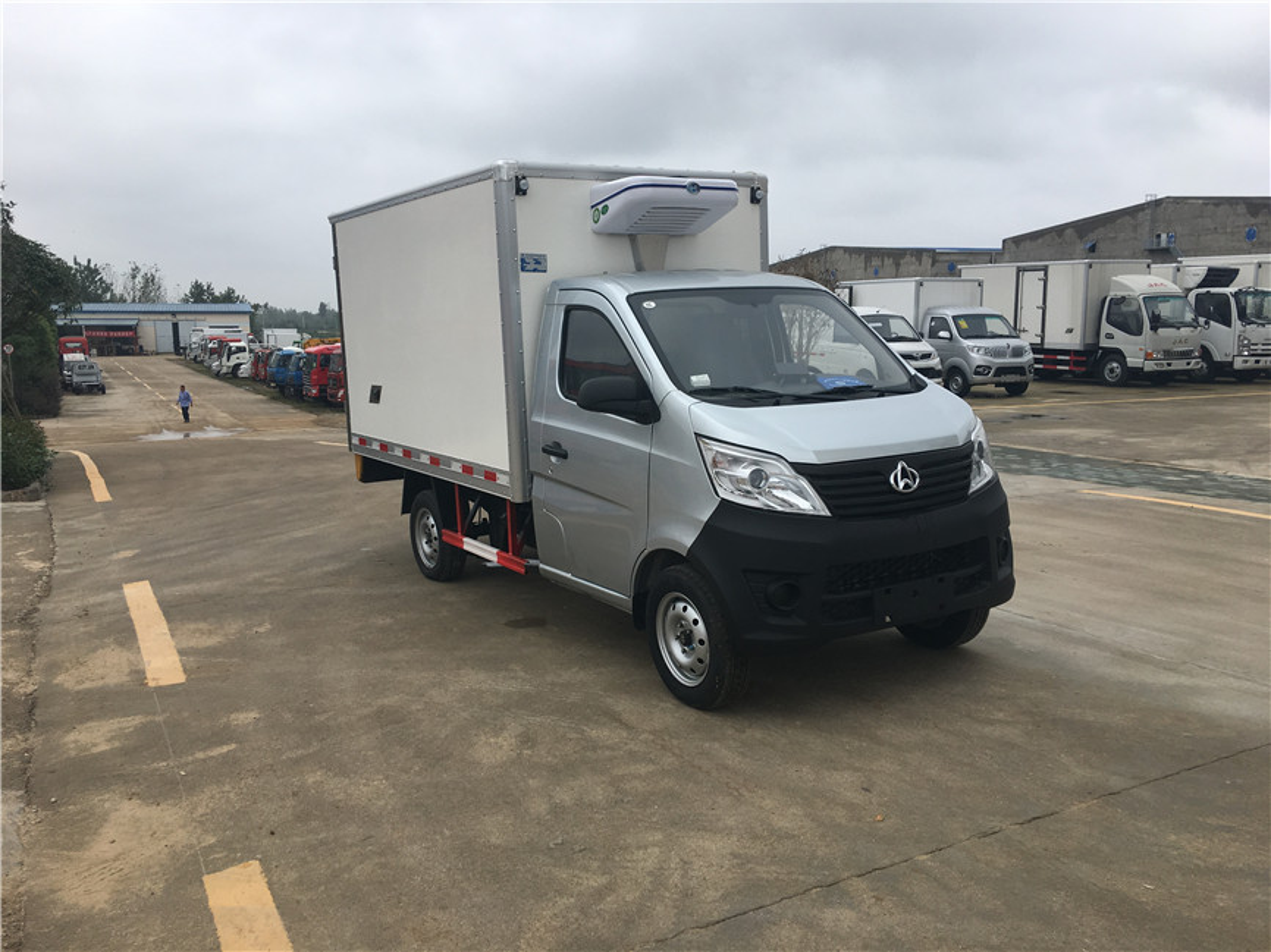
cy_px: 476
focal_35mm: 29
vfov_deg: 48.2
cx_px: 636
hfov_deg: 61.7
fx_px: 1065
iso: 25
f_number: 2.2
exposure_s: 1/538
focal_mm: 4.15
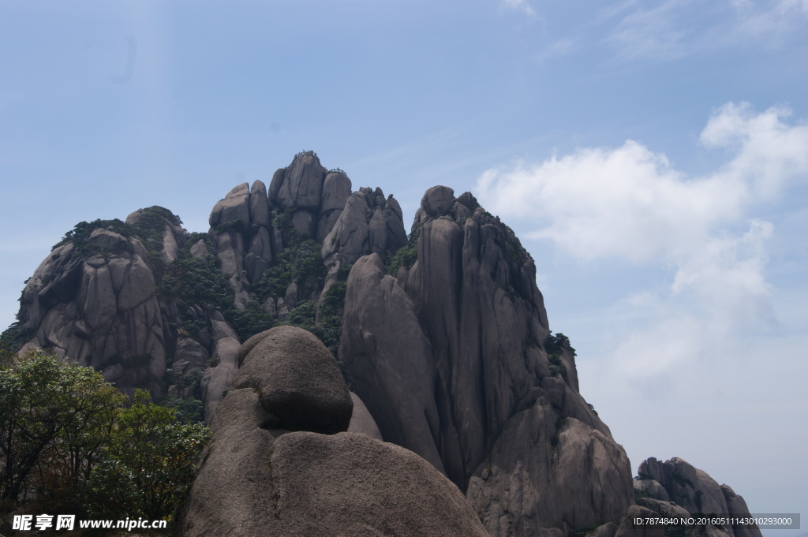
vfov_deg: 25.7
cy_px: 268
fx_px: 1177
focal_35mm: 52
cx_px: 404
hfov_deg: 37.9
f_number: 13
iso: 100
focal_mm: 35
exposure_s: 1/200
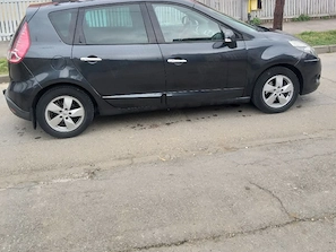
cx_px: 167
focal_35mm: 35
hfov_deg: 52.6
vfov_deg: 39.6
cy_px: 61
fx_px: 340
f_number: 1.7
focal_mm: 3.93
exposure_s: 1/345
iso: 40
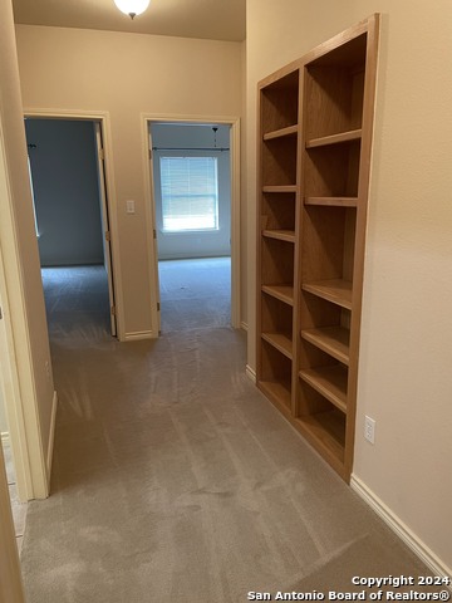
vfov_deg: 67.3
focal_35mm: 26
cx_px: 226
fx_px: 453
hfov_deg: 53.1
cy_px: 302
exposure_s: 1/60
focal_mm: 4.2
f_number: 1.6
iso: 320
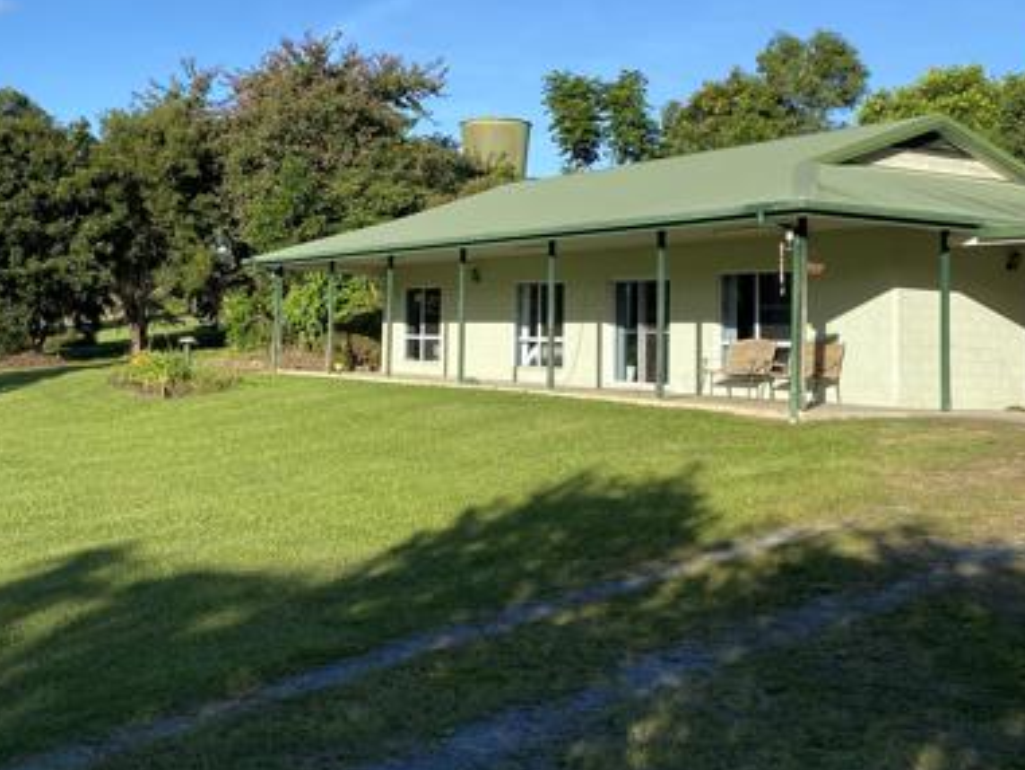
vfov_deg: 30.6
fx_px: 1392
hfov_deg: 39.4
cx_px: 262
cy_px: 244
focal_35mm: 47
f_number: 1.8
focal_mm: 4.25
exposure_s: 1/1838
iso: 32
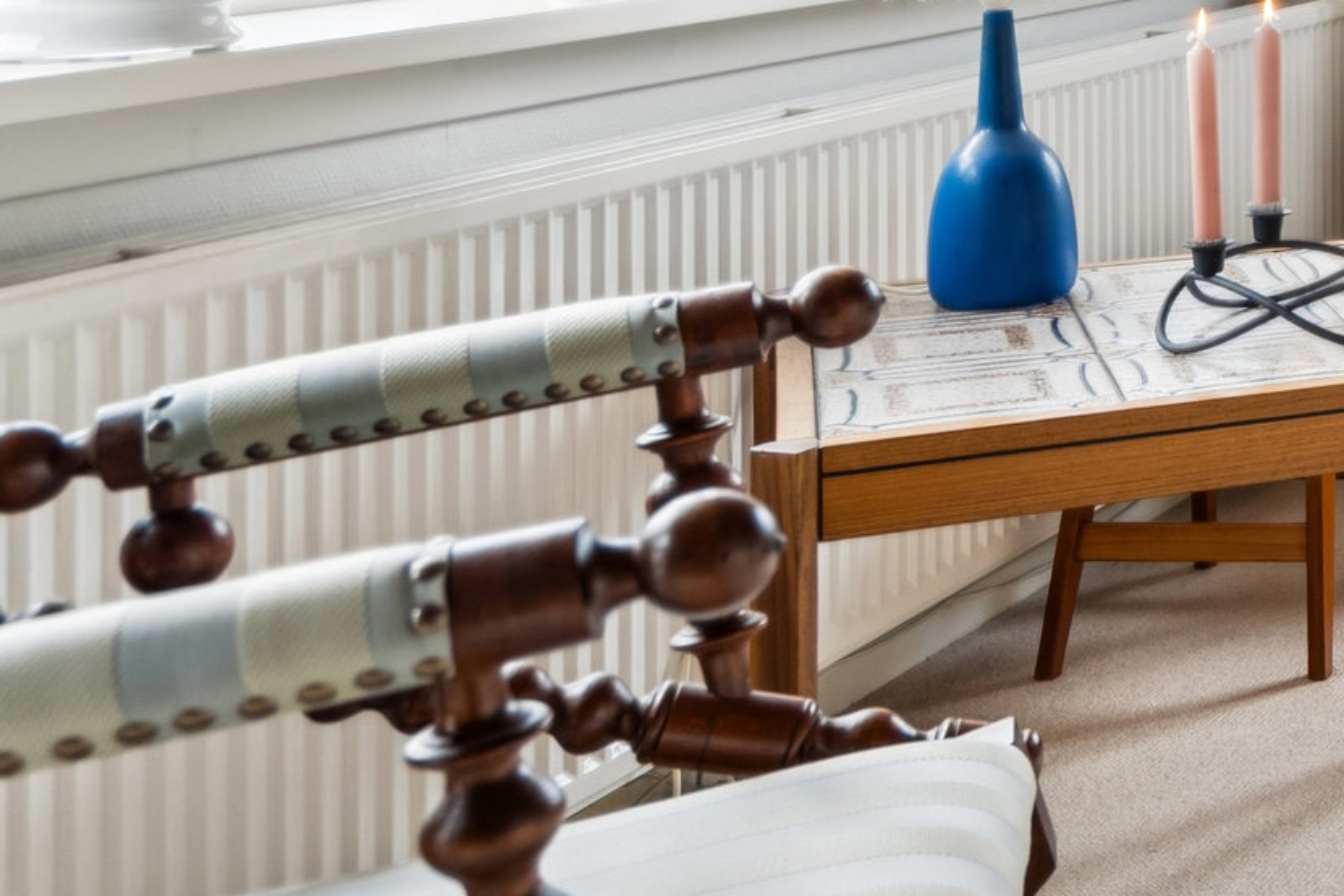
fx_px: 2426
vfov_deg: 19.5
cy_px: -231
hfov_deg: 21.7
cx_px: 2331
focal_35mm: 65
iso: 400
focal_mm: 18
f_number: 6.3
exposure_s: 1/80
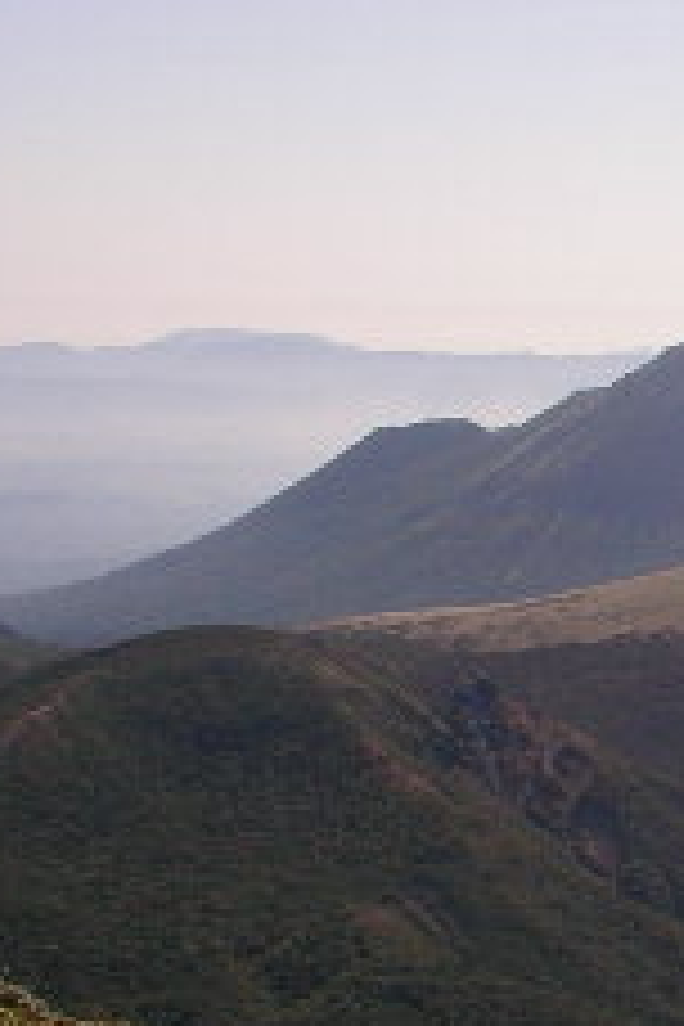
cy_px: 468
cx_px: 1030
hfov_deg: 12.1
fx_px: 3078
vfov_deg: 18.9
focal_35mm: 108
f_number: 6.9
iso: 50
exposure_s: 1/320
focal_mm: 5.7
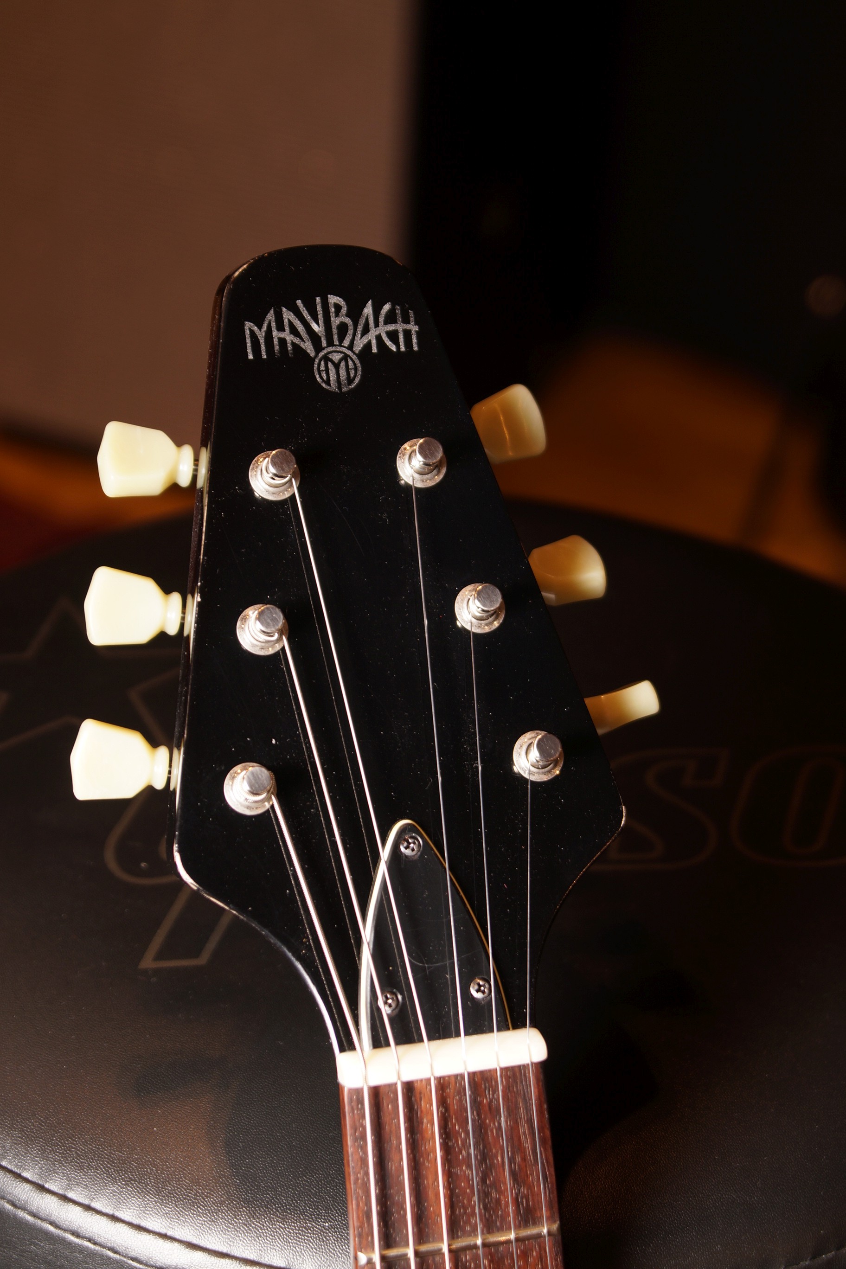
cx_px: 423
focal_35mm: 90
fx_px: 3172
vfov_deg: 22.6
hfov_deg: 15.2
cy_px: 634
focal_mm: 60
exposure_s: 1/13
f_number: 5
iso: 100
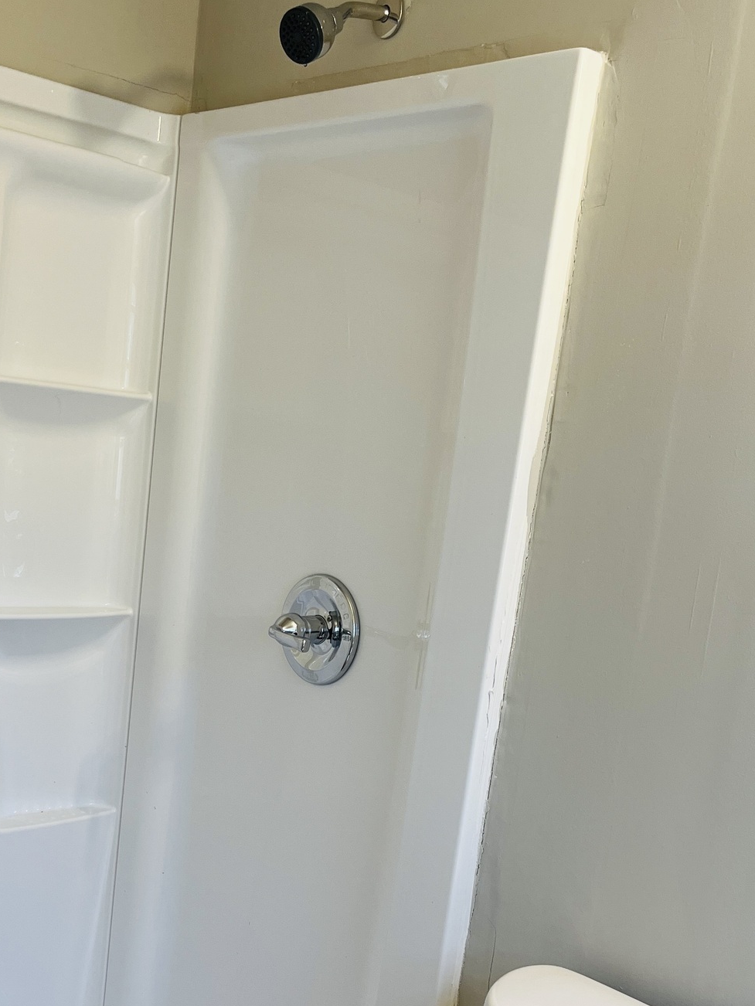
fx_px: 1337
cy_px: 726
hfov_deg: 31.2
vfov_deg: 40.3
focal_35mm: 46
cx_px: 237
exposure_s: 1/120
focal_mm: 5.1
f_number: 1.6
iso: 80
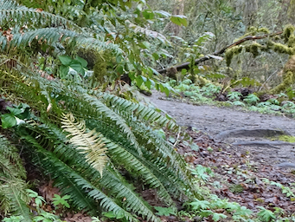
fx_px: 1151
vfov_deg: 11.0
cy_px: 140
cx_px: -124
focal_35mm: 135
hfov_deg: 13.9
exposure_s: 1/40
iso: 100
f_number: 4
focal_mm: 6.17
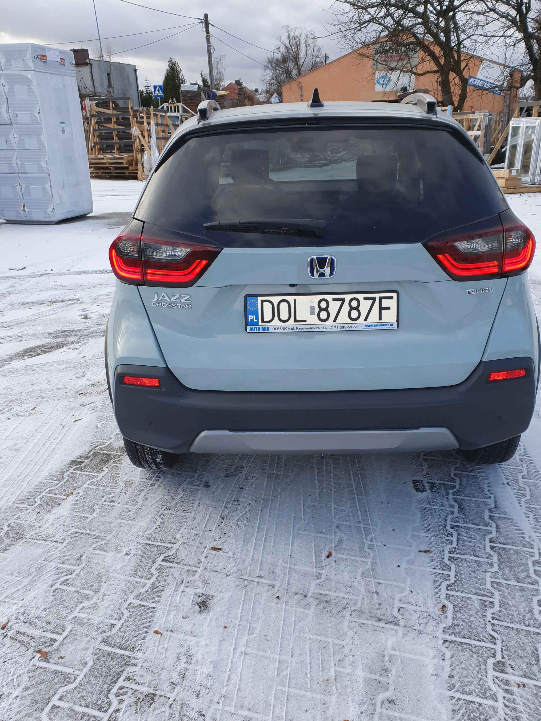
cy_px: 370
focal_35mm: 29
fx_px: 604
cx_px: 284
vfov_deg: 61.6
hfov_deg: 48.2
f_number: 2.4
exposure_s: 1/387
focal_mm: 4.32
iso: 50
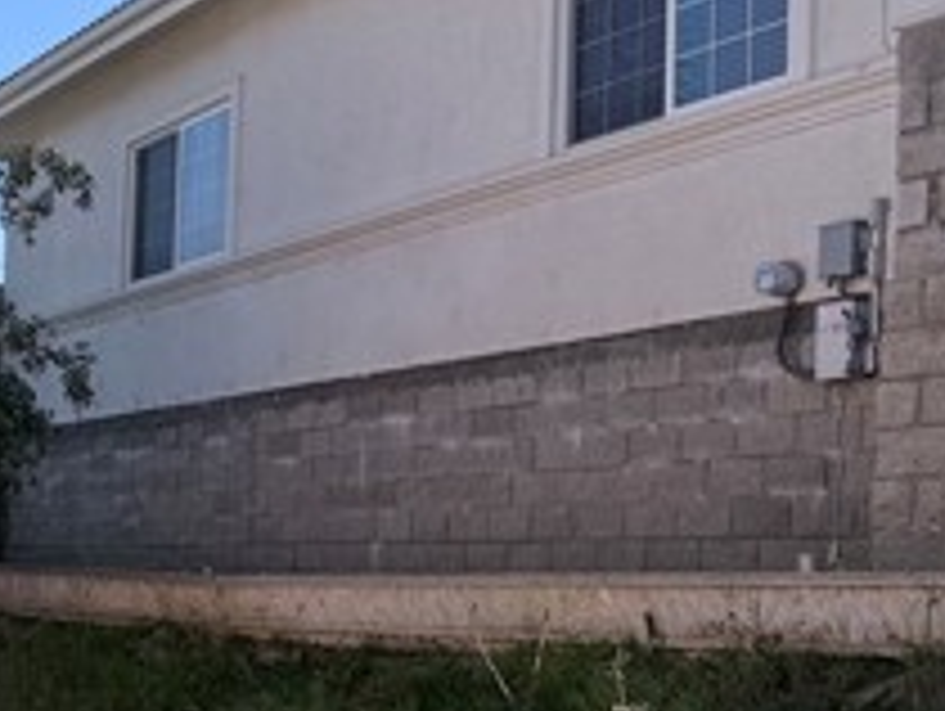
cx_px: -324
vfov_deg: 20.0
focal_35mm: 73
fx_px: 1995
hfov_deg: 23.2
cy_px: 567
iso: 80
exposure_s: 1/5319
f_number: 1.78
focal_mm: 6.76
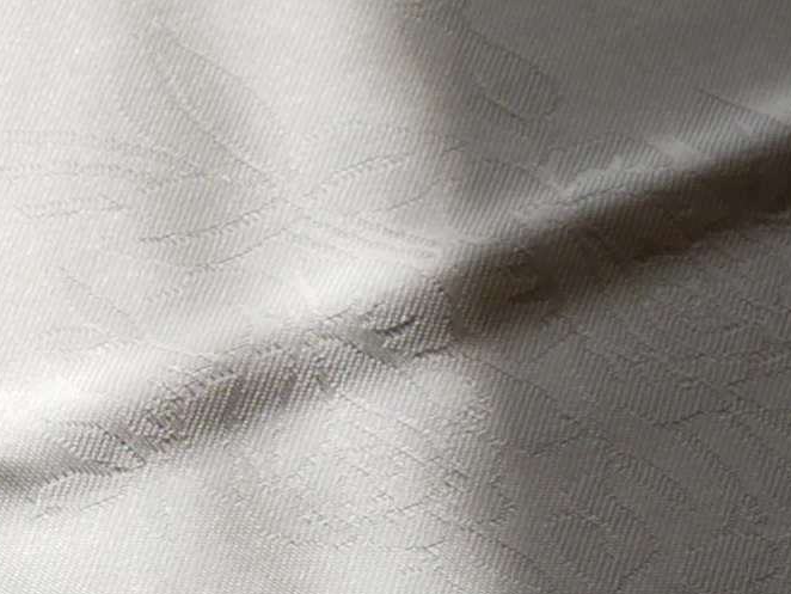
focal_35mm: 305
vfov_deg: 4.7
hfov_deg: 6.0
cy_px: 1581
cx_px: -1574
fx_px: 6972
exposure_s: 1/250
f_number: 5.6
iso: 200
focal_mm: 22
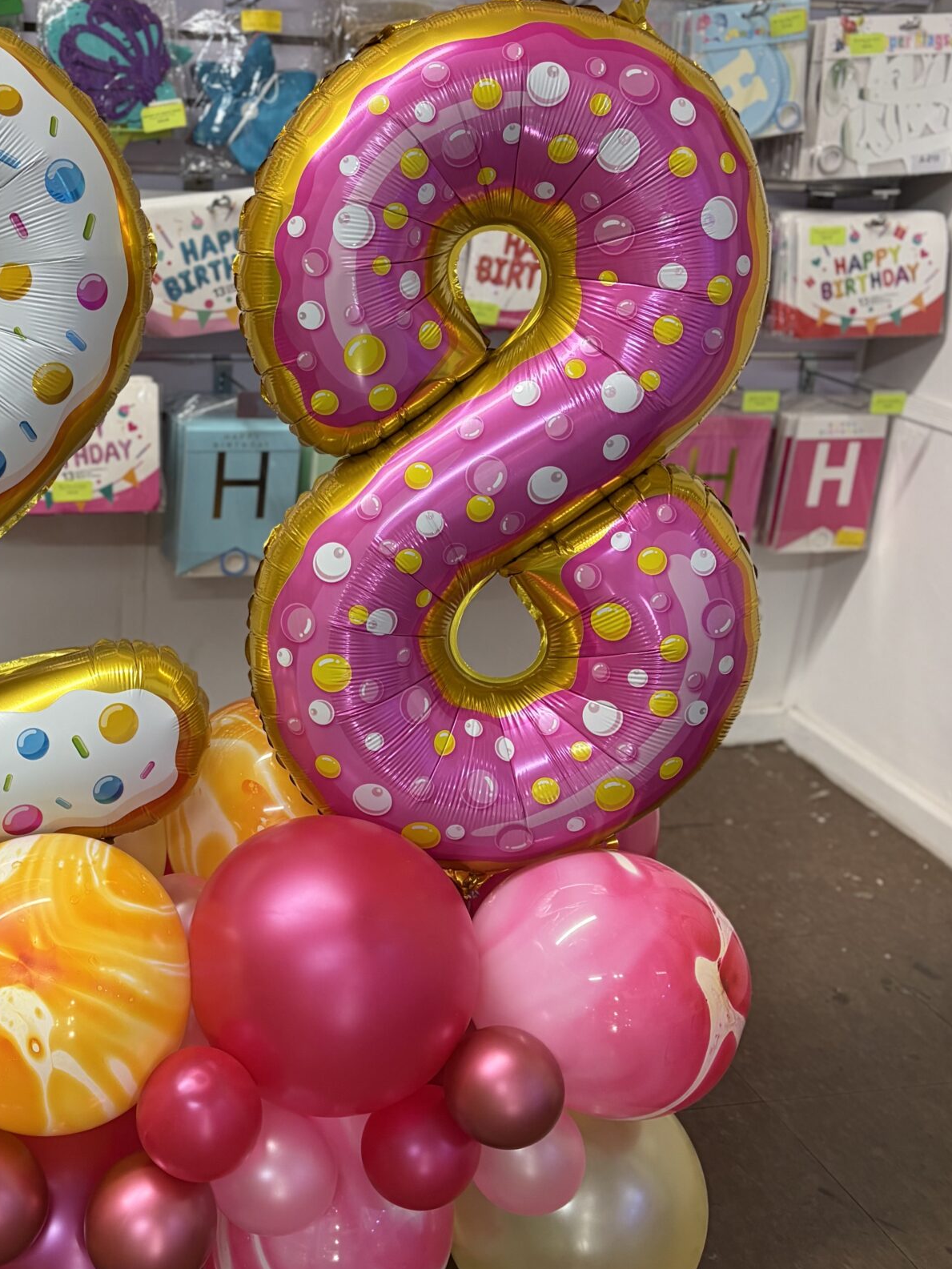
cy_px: 594
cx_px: 197
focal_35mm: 42
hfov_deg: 33.4
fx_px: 1540
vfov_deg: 44.8
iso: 125
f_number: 1.6
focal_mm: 5.96
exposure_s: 1/60
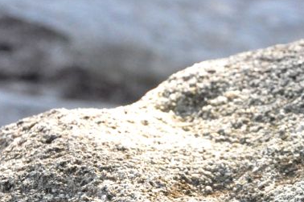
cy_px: 245
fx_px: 1201
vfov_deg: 9.5
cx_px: 404
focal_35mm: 142
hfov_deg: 13.8
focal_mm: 35
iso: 3200
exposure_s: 1/320
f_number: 9
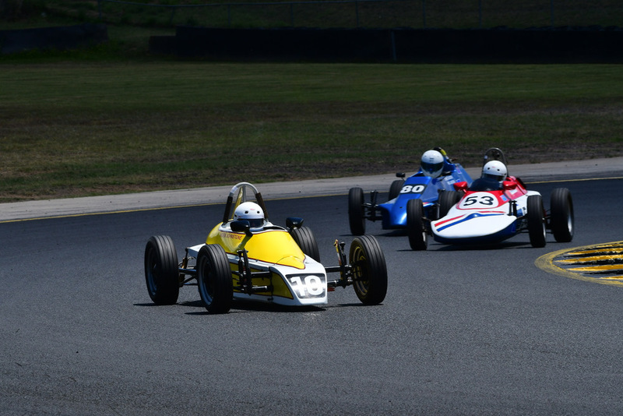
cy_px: 208
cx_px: 312
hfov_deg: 6.9
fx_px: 5193
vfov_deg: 4.6
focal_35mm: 300
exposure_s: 1/640
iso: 320
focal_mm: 200
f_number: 11
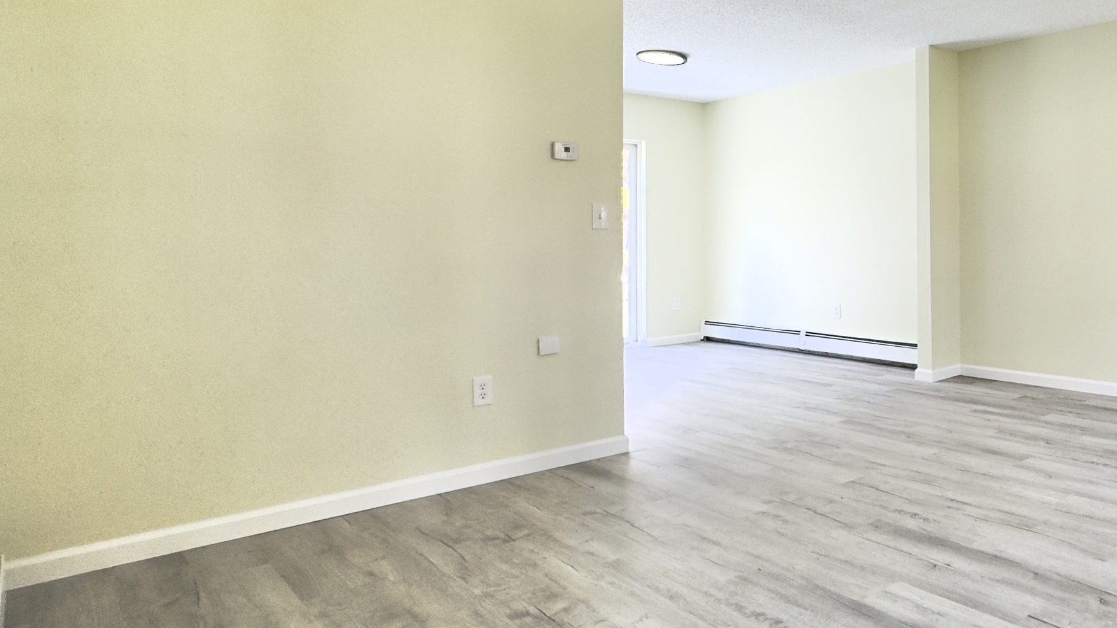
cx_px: 883
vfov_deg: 42.6
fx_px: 800
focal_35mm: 27
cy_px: 233
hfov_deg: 64.2
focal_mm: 2.22
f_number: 2.2
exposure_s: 1/120
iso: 80
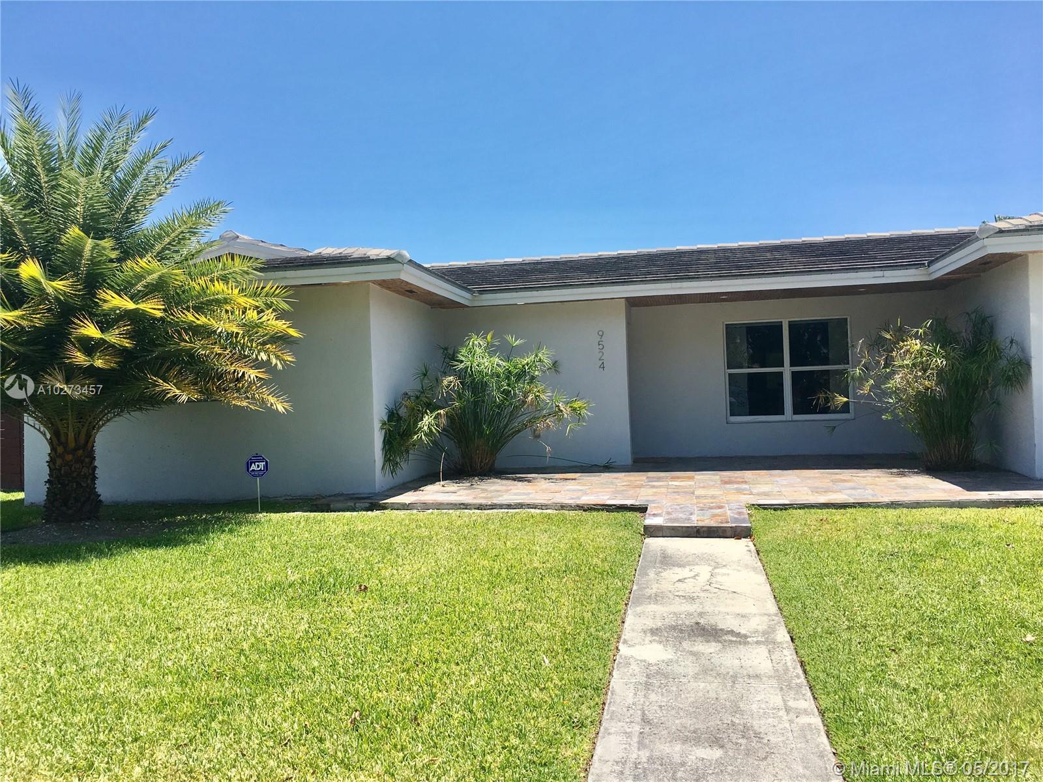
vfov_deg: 48.2
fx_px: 874
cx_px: 522
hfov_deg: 61.7
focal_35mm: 29
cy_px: 391
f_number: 2.2
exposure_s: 1/1261
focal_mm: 4.15
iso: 25
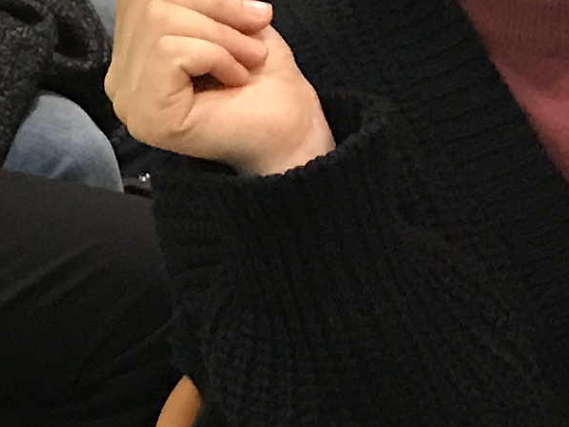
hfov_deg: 9.8
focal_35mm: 191
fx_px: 3139
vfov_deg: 7.8
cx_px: -450
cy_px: 139
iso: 100
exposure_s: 1/12
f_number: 1.8
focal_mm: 3.99
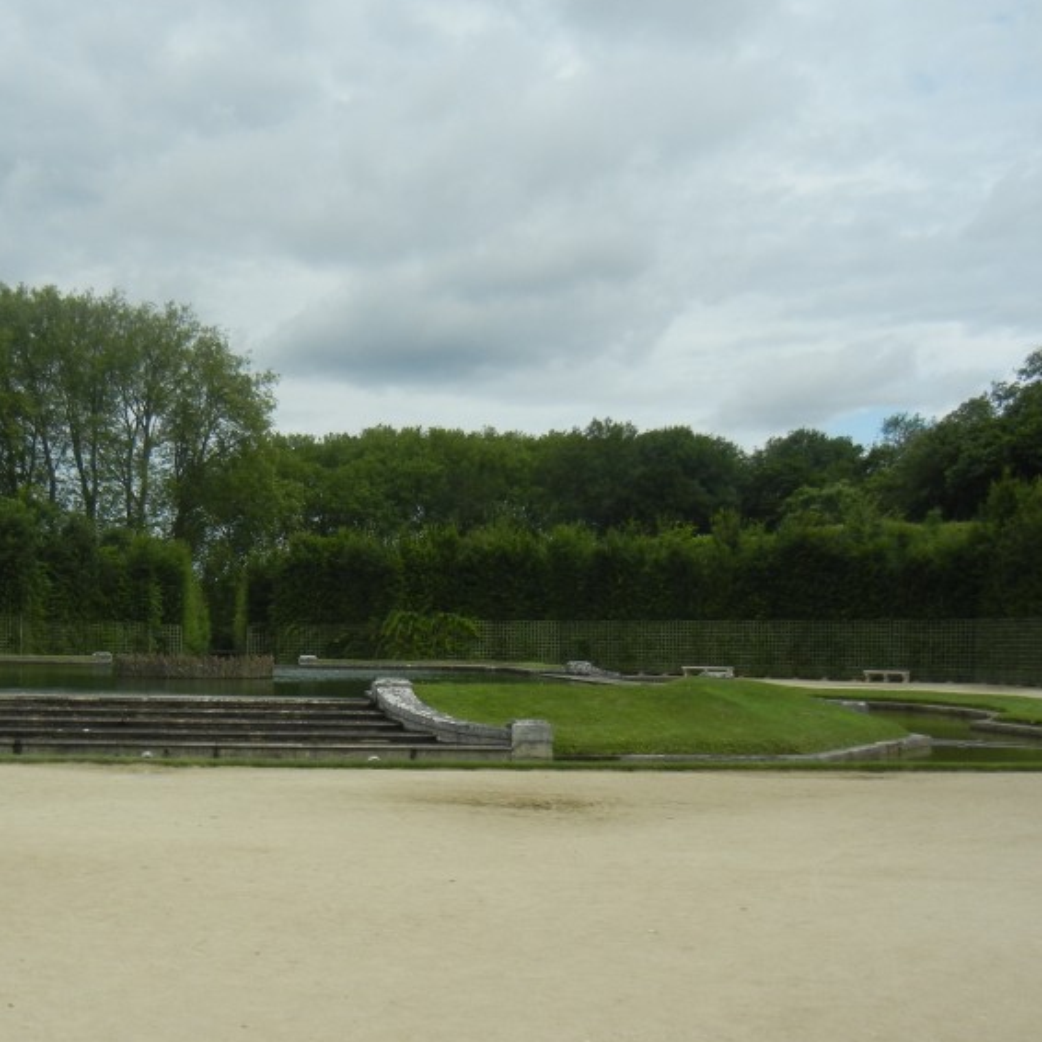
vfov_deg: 35.0
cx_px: 280
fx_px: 1635
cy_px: 694
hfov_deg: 34.7
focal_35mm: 48
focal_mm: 5.4
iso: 160
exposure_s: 1/463
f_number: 7
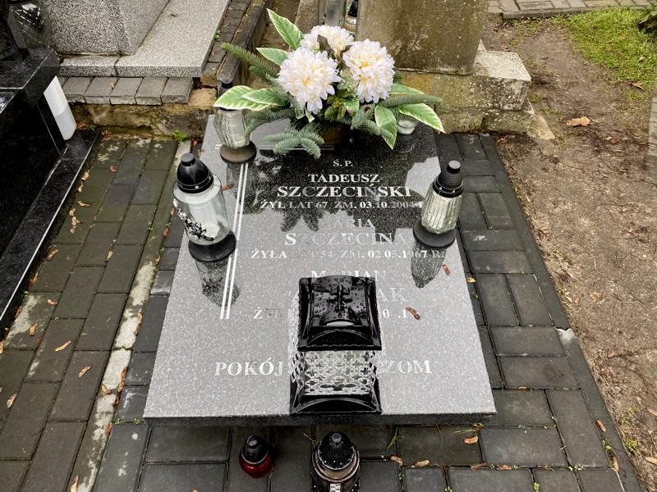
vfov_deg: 53.1
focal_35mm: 26
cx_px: 328
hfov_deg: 67.3
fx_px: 493
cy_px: 246
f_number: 1.8
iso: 125
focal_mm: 4.25
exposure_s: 1/121
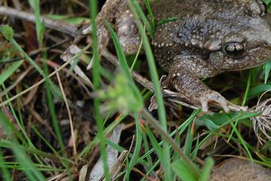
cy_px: 19
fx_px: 1181
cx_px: 221
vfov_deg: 8.7
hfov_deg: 13.0
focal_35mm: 157
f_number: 8
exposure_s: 1/60
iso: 320
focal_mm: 55
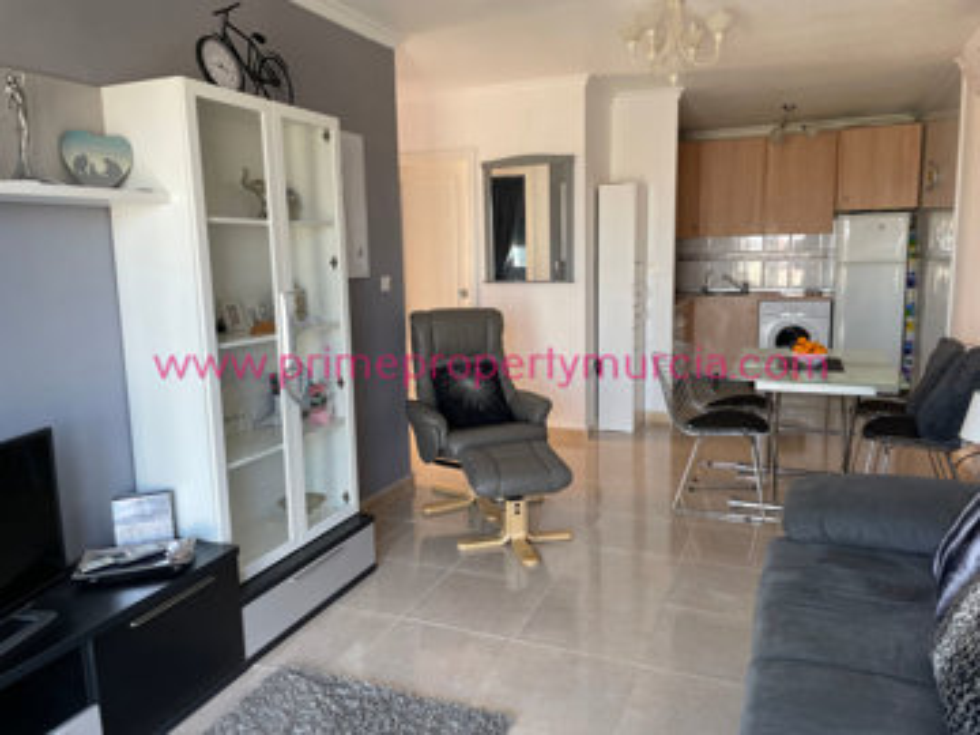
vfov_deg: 53.1
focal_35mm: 26
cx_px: 490
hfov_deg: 67.3
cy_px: 368
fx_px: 736
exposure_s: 1/121
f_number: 1.6
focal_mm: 4.2
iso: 100
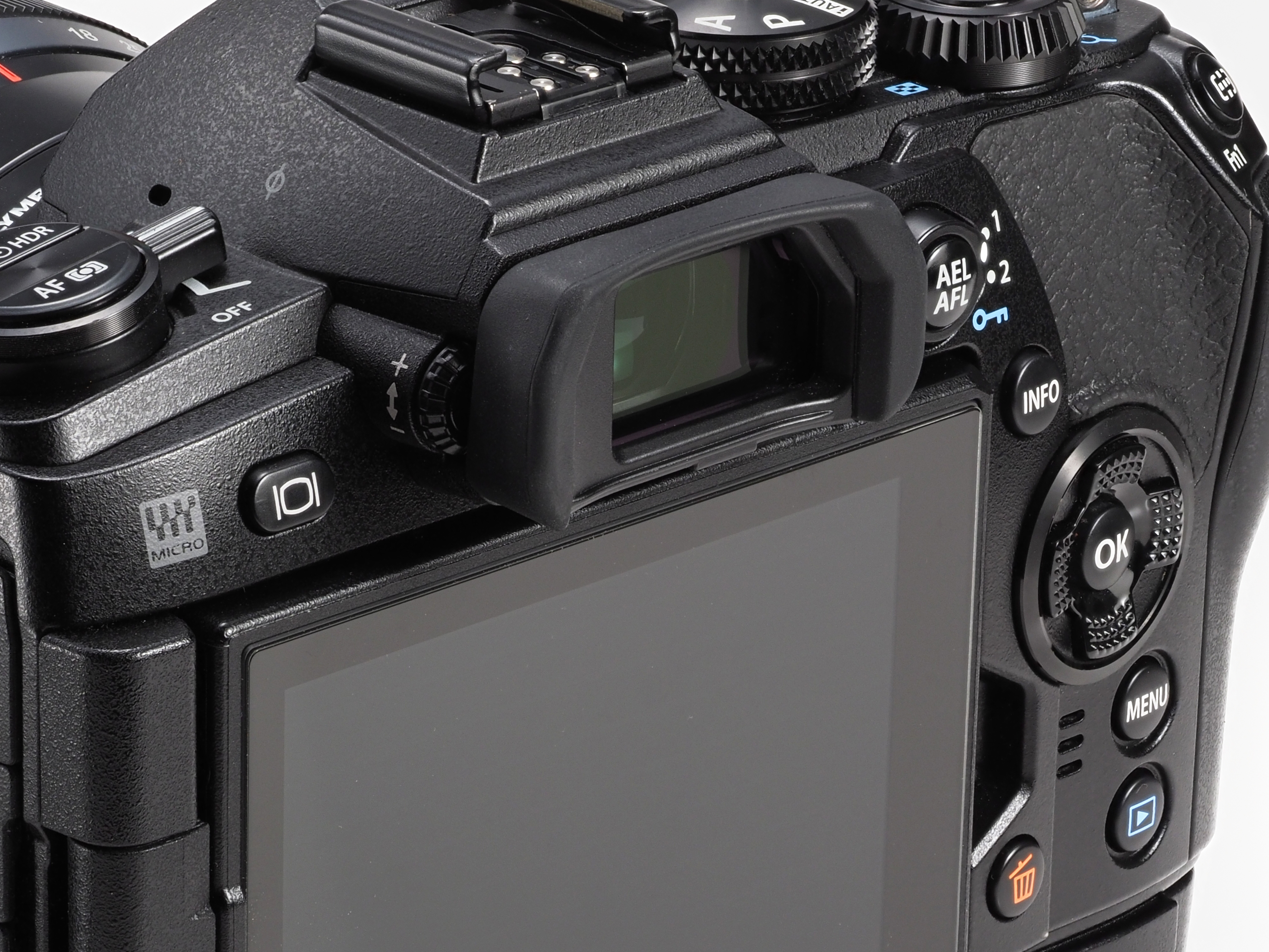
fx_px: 5682
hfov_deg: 12.7
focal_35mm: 155
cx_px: 541
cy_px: 397
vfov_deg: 9.6
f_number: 14
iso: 200
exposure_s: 1/6
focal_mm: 60
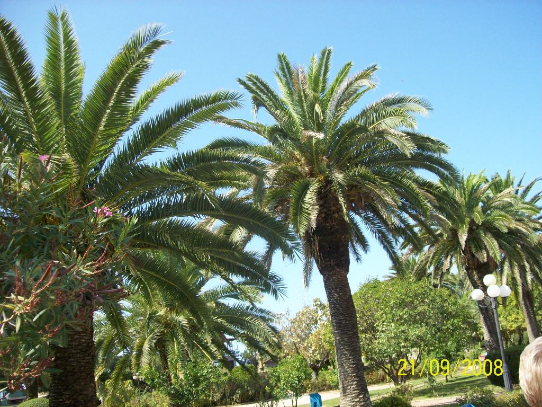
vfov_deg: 39.7
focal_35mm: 36
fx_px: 564
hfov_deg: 51.4
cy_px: 204
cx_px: 271
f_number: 2.7
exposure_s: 1/616
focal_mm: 6
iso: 80
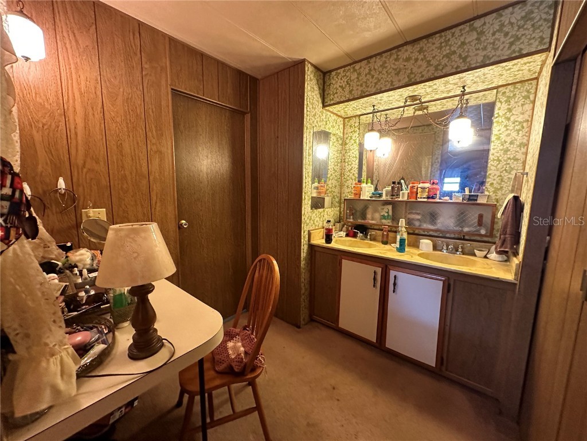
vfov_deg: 85.7
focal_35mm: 14
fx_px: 237
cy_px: 220
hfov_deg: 102.1
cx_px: 294
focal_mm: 2.22
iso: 500
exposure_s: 1/60
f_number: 2.2
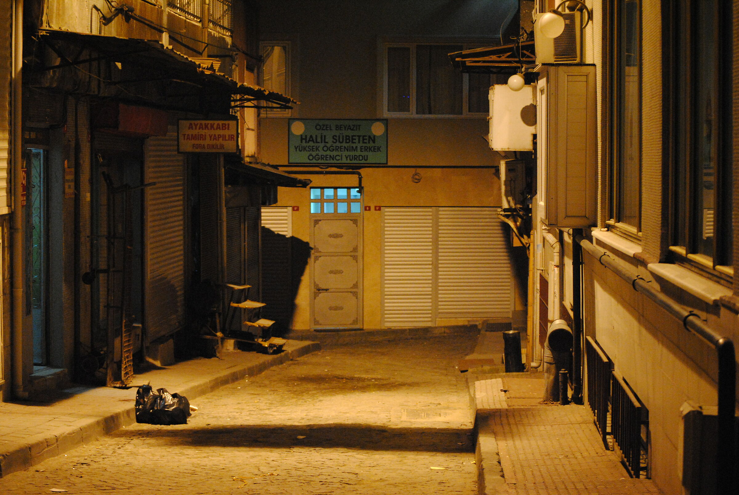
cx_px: 370
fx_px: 1696
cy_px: 248
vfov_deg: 16.6
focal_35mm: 82
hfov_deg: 24.6
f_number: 4
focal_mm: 55
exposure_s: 1/13
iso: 1600
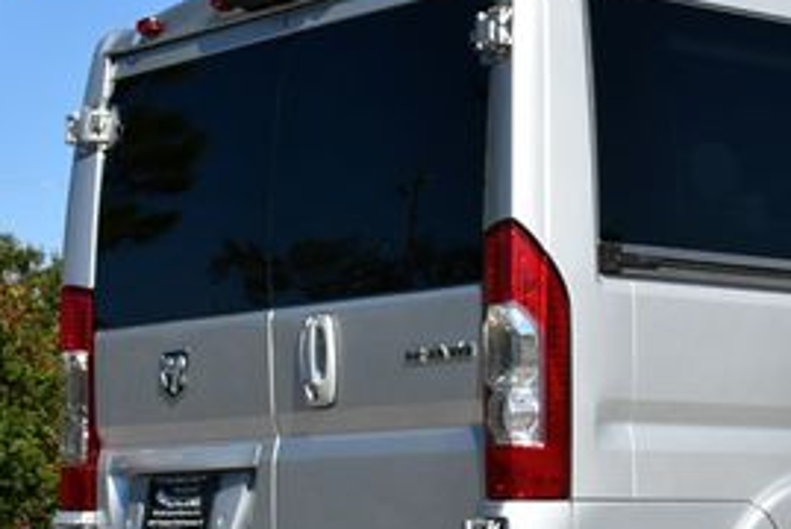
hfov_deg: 16.8
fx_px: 2617
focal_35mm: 119
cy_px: 350
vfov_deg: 11.5
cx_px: 794
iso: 100
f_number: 9
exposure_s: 1/320
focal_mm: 25
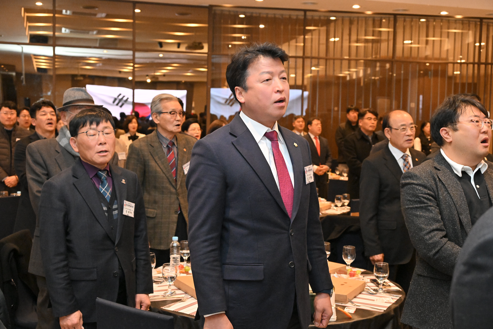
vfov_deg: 29.2
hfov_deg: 42.7
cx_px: 246
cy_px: 164
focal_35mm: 46
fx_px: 630
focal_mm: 46
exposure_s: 1/250
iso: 6400
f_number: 6.3
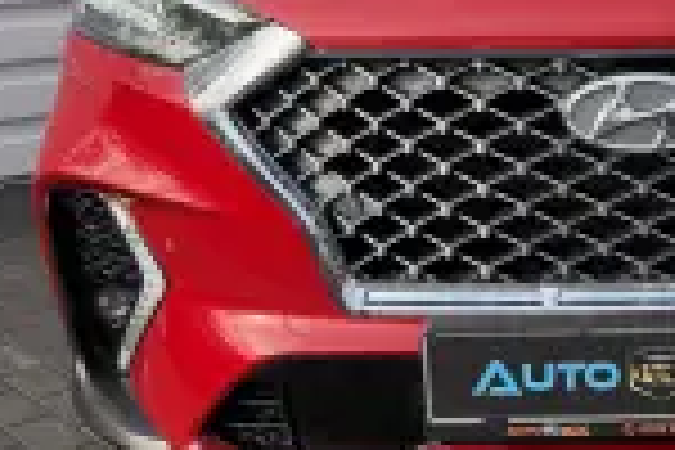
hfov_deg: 31.3
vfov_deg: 22.5
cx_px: 652
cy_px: 144
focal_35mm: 60
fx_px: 1125
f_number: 1.78
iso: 80
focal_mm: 6.76
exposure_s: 1/909
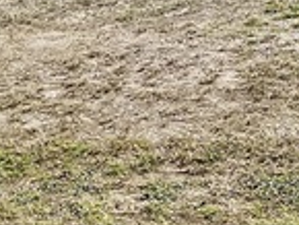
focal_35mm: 115
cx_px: 295
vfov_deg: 12.2
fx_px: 994
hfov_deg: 16.8
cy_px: -128
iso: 50
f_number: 1.6
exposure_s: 1/6173
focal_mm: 5.1
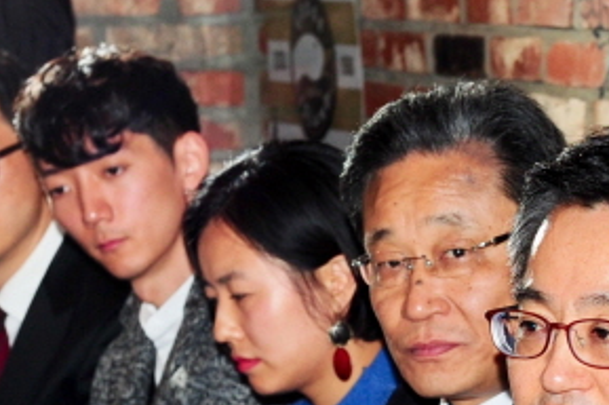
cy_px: 500
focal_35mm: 194
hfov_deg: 10.6
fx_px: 3278
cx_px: 468
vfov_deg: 7.0
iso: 1000
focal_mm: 70
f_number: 7.1
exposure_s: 1/60
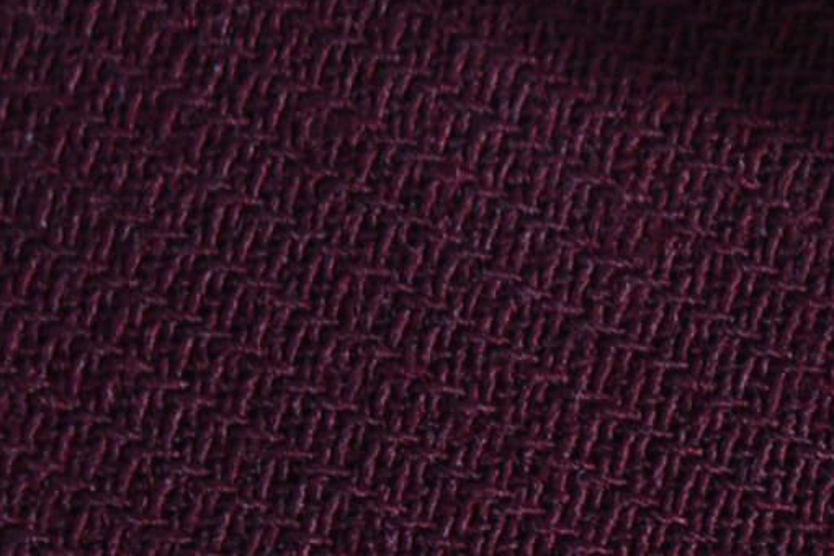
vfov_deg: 2.8
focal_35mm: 486
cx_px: 2379
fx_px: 11257
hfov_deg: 4.1
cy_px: -124
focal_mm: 55
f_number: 8
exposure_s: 1/200
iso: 100
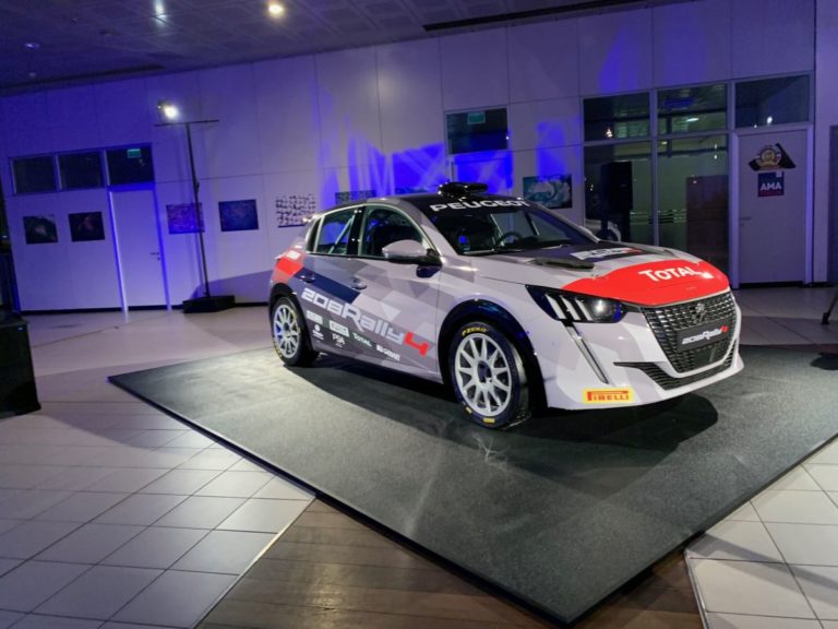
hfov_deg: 67.3
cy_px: 314
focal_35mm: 26
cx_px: 419
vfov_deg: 53.1
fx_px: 629
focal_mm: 4.25
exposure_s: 1/50
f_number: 1.8
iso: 200
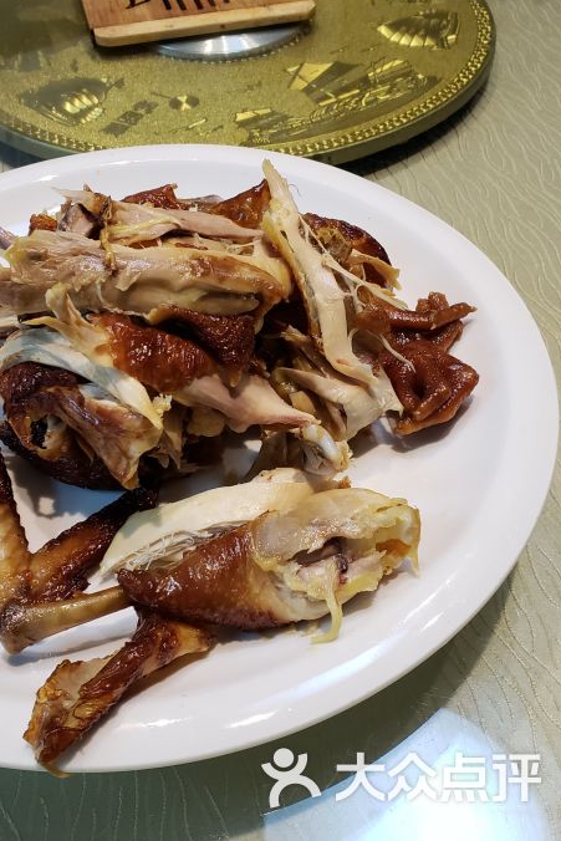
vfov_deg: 65.4
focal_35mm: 28
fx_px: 654
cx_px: 247
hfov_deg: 46.3
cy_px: 407
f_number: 2.4
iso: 250
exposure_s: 1/50
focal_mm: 4.3
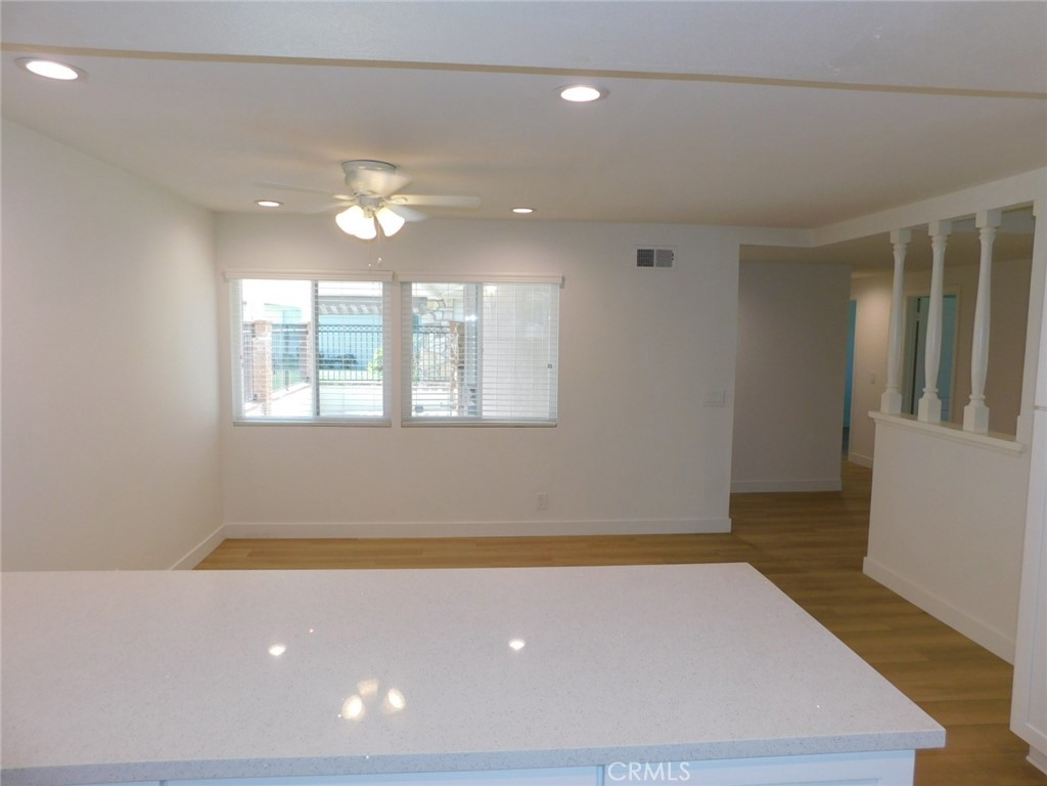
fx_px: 696
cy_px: 393
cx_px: 524
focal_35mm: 23
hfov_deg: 73.9
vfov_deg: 58.9
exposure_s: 1/80
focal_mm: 4
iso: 125
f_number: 3
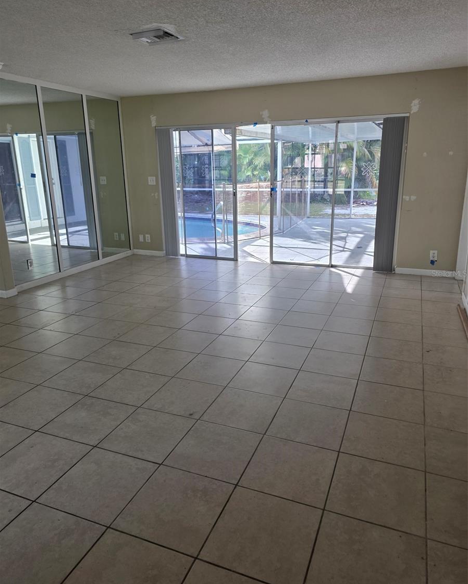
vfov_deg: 70.2
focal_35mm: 24
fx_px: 415
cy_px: 273
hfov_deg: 58.8
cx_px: 234
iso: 125
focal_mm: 6.3
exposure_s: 1/180
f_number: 1.7
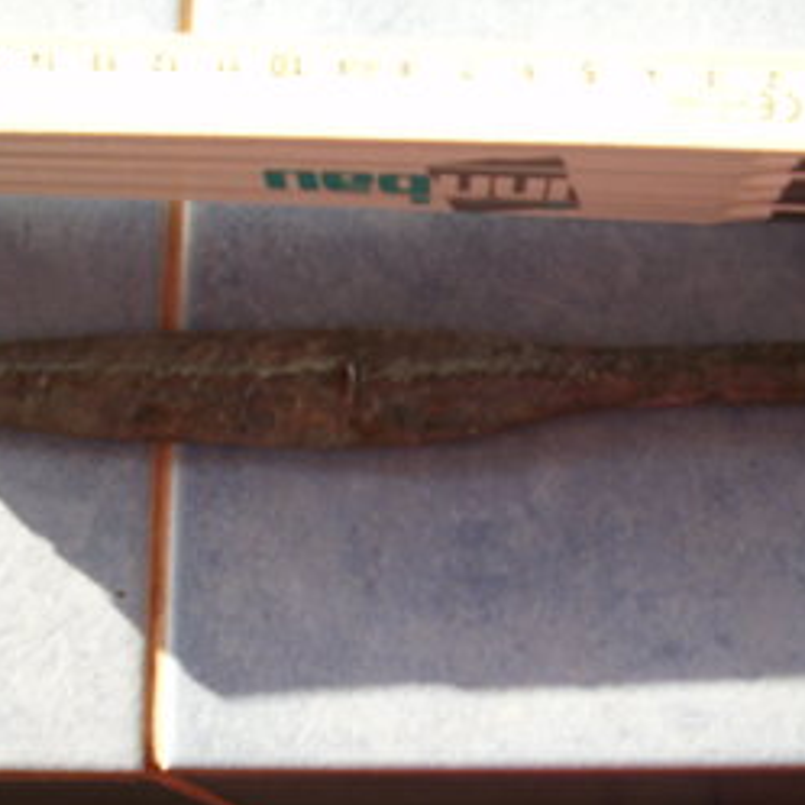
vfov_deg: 31.1
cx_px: 566
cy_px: 445
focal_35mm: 55
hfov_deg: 30.7
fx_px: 1447
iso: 50
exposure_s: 1/105
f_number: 2.8
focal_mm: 6.2
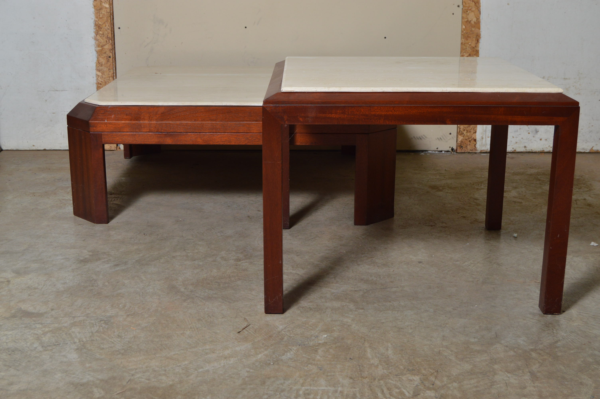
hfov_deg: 38.9
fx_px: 849
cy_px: 200
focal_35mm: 51
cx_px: 300
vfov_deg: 26.4
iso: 400
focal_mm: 34
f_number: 6.3
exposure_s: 1/80
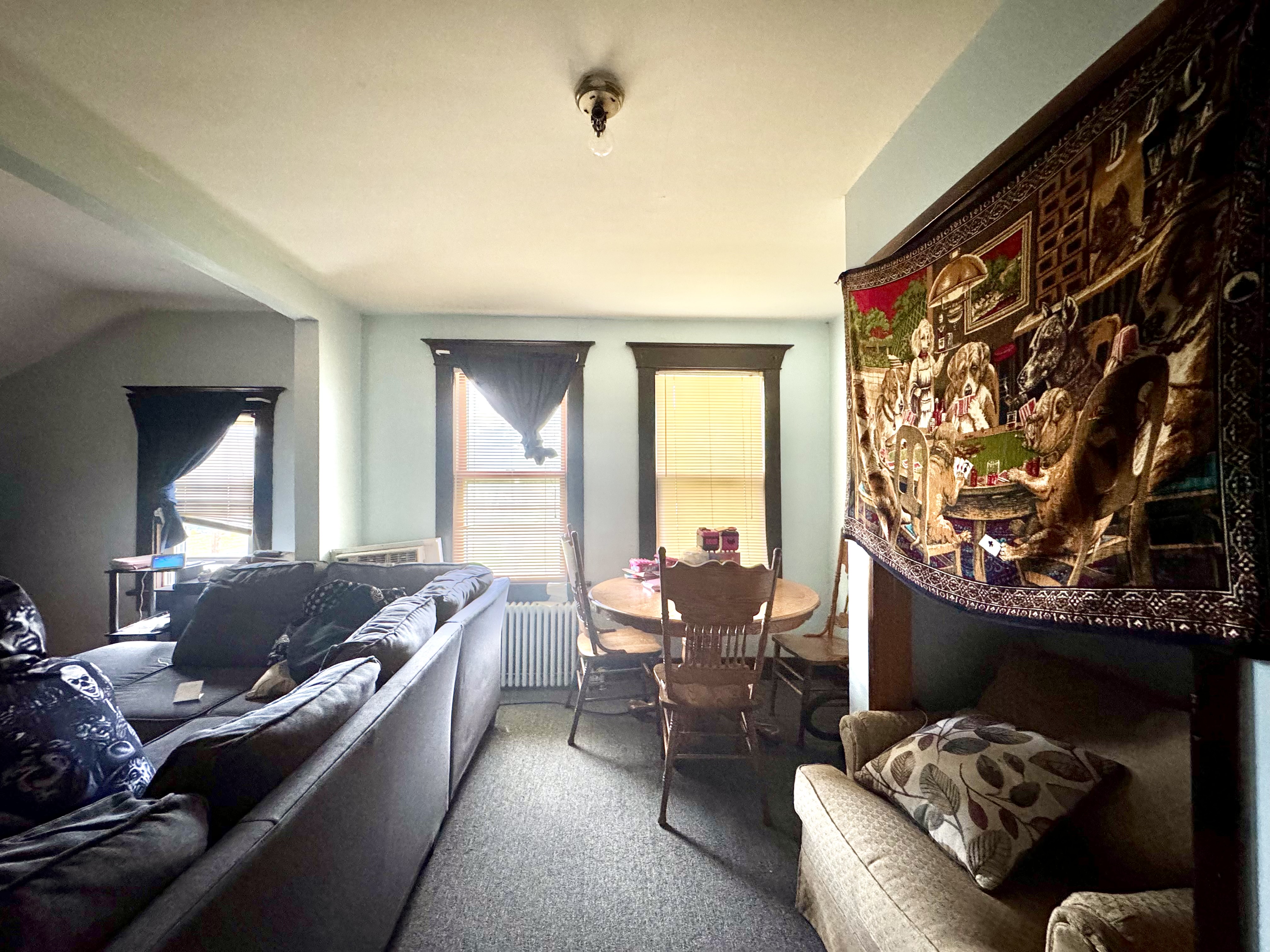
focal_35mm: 14
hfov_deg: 102.1
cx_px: 635
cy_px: 476
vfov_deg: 85.7
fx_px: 514
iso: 400
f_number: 2.2
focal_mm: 2.22
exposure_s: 1/60
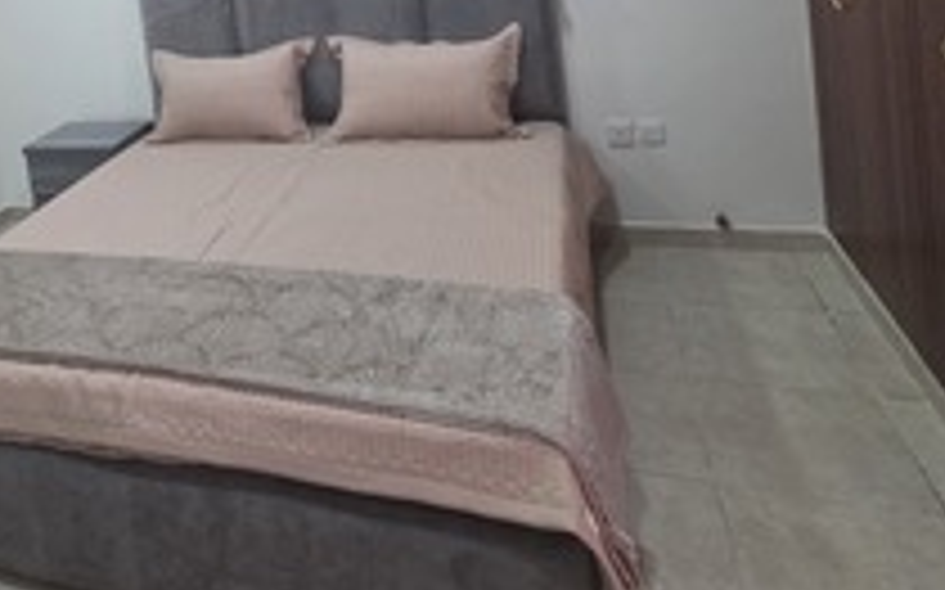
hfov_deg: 57.9
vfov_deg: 36.4
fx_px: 772
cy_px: -34
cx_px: 182
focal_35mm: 30
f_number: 1.9
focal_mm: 2.2
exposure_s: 1/100
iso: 250
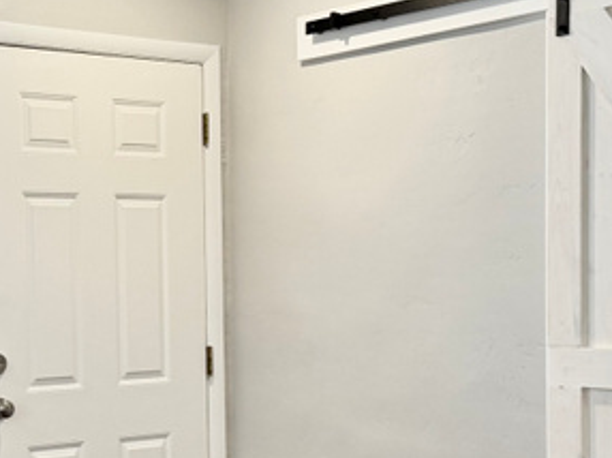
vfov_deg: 17.1
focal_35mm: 86
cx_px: 167
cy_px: 332
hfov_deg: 22.6
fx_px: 1519
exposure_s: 1/120
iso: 125
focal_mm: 6.76
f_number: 1.78
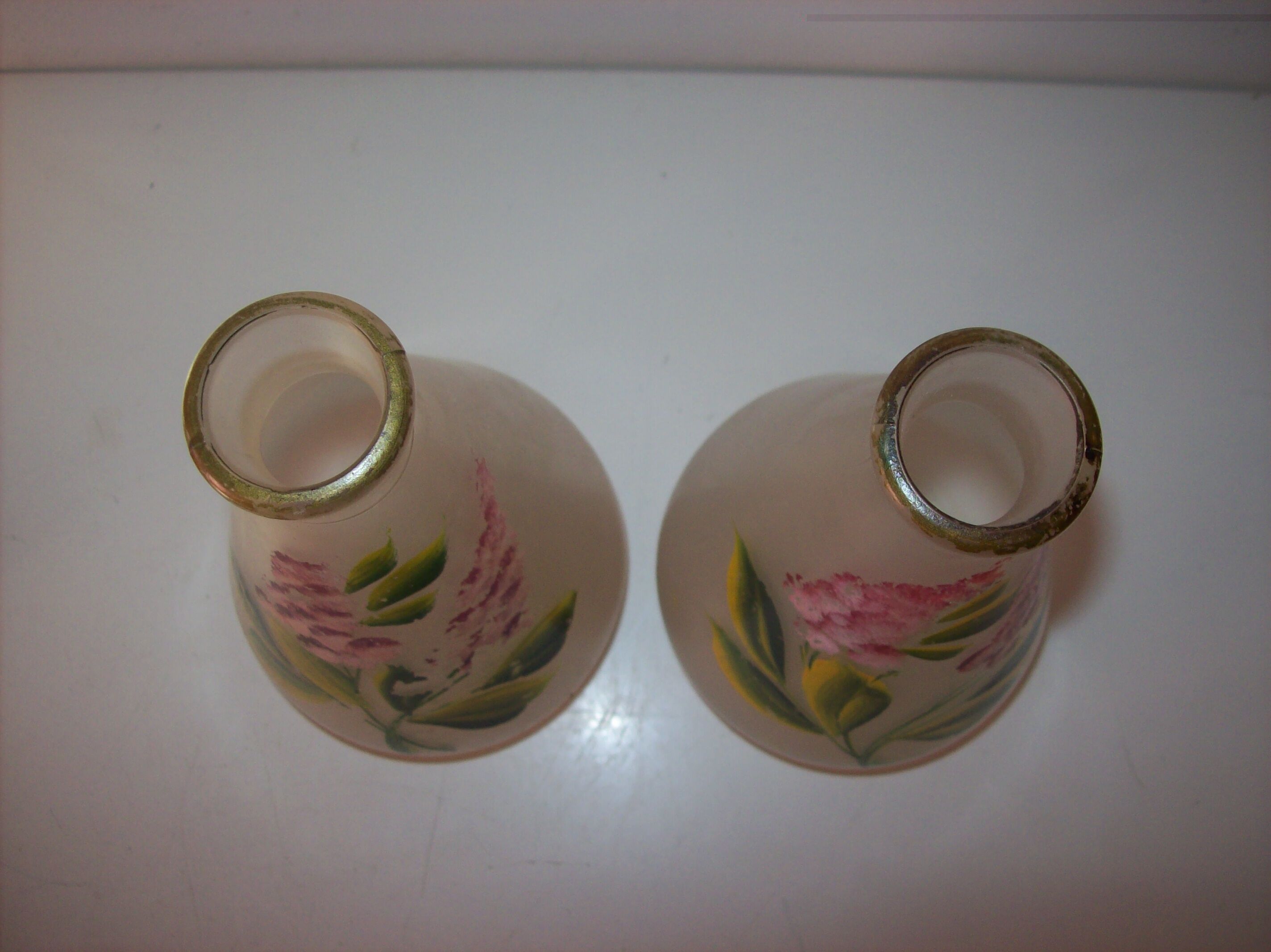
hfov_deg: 51.4
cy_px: 476
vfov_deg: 39.6
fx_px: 1321
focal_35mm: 36
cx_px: 636
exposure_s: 1/64
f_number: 2.7
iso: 80
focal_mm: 6
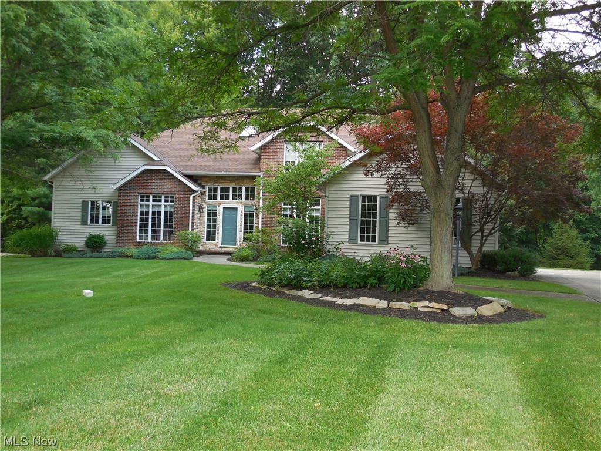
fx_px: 694
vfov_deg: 36.0
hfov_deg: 46.8
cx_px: 300
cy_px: 226
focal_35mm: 40
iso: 125
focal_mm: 7.1
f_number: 3.6
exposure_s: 1/100
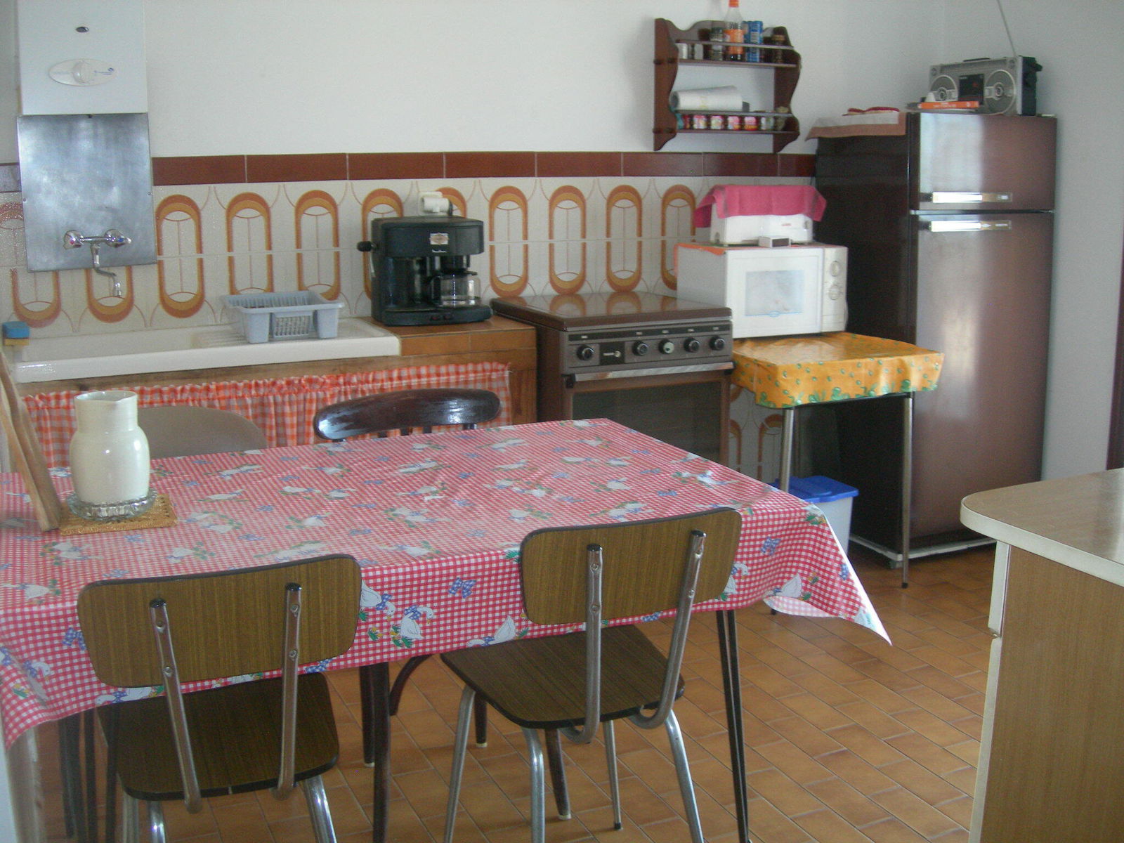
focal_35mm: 38
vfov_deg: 37.7
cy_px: 422
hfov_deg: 49.0
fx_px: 1234
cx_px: 562
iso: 200
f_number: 2.8
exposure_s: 1/21
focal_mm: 7.8
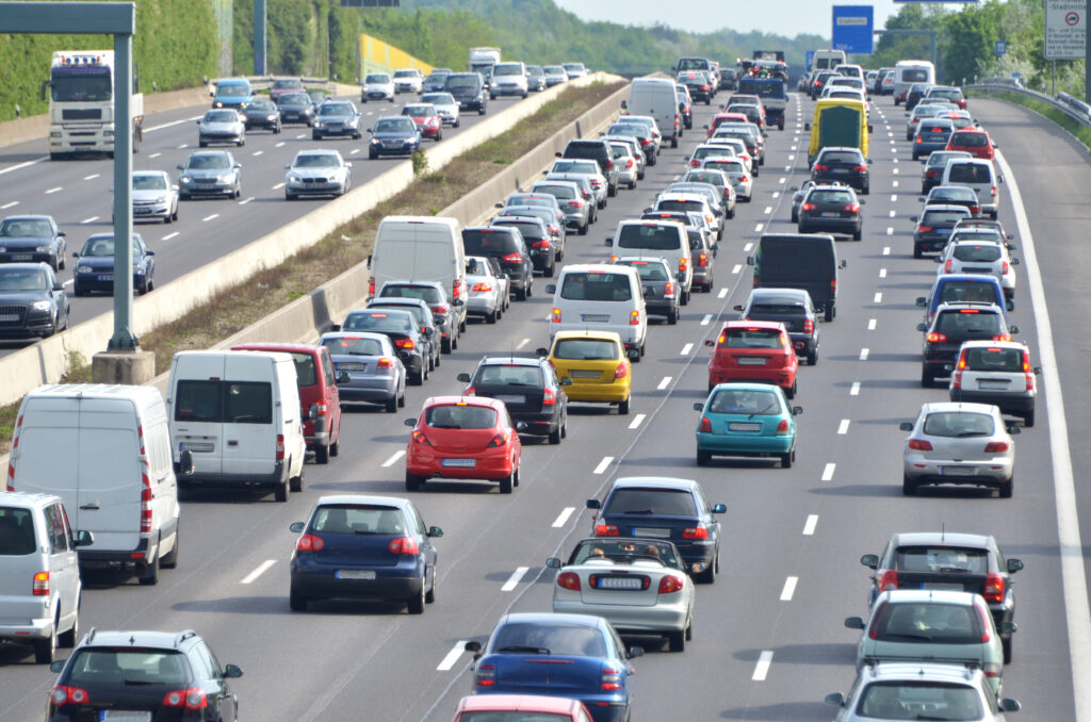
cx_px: 546
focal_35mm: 450
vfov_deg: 3.0
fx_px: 13608
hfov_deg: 4.6
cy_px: 361
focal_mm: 300
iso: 200
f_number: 6.3
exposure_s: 1/500
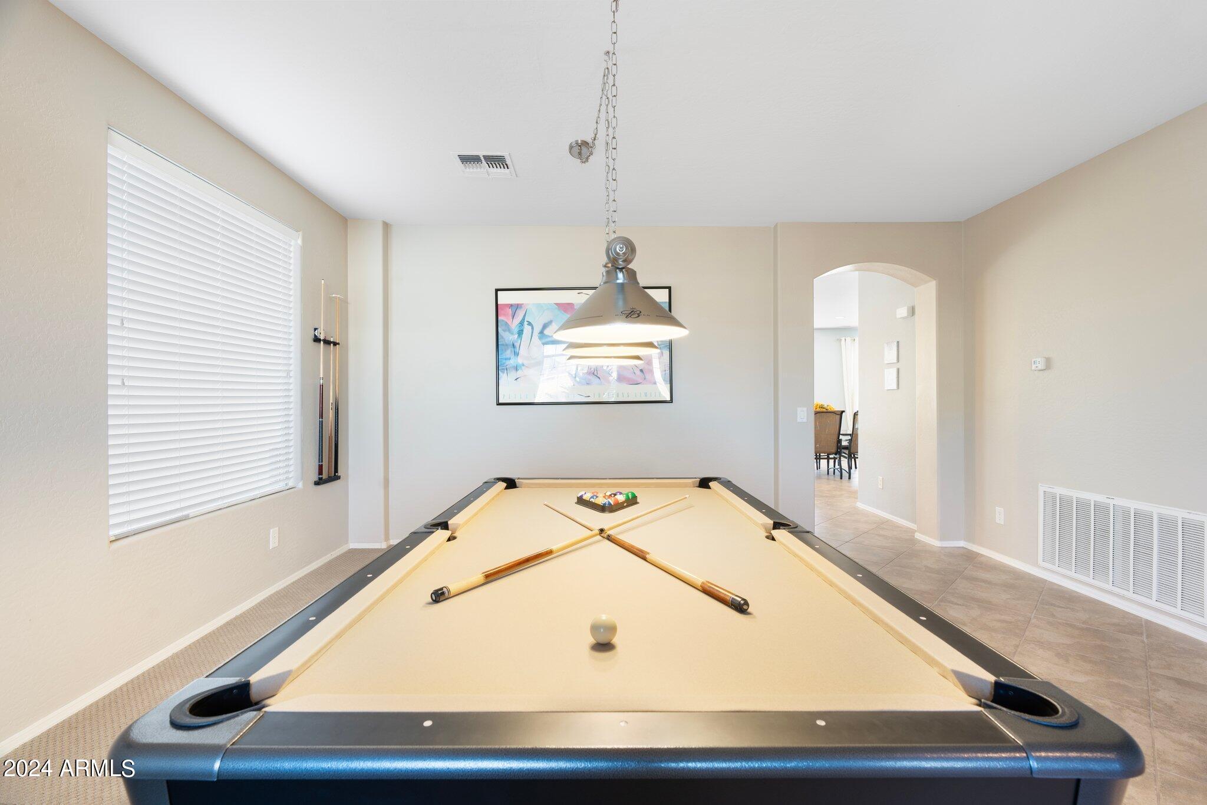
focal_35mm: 16
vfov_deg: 73.7
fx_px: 536
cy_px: 402
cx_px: 604
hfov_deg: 96.7
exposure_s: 1
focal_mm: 16
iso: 400
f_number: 8
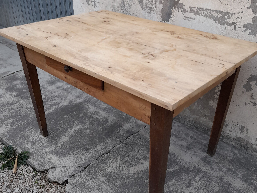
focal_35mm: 34
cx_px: 128
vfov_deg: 41.8
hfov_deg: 54.0
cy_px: 104
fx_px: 252
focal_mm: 4.6
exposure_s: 1/60
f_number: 2
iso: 100
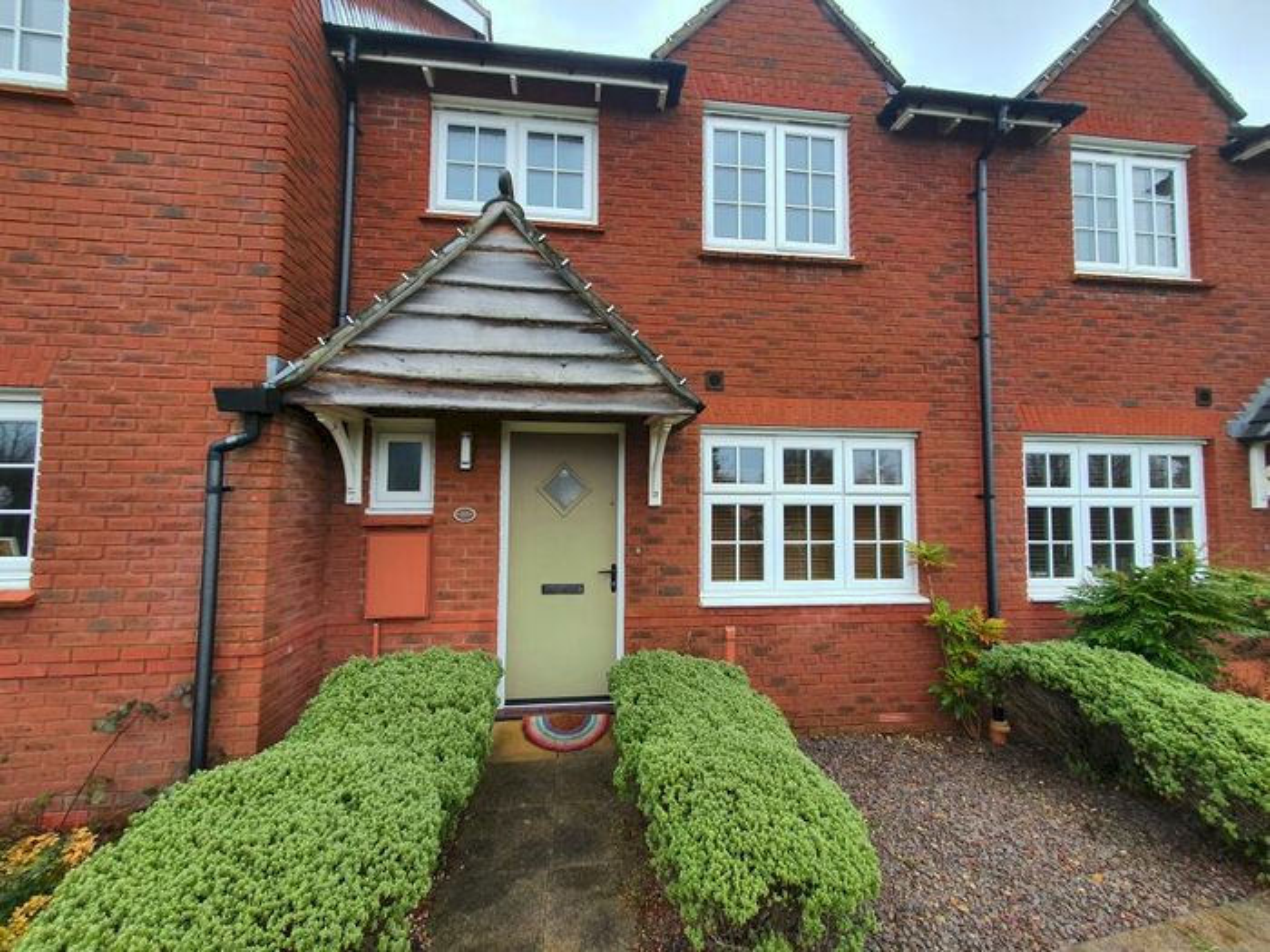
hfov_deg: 106.2
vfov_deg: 89.9
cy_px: 476
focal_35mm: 13
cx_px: 635
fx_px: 477
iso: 50
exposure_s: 1/50
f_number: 2.2
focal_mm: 1.8
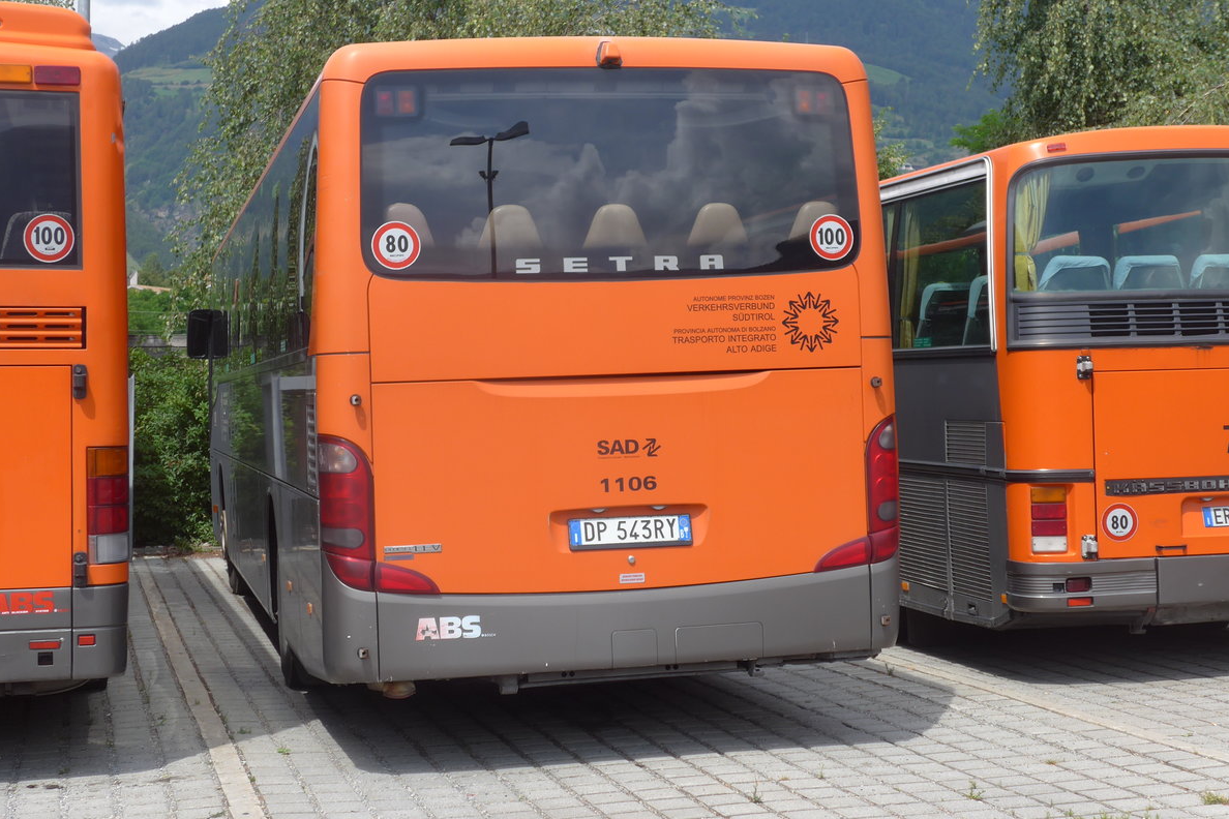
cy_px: 366
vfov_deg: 21.9
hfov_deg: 32.4
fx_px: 2116
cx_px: 618
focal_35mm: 62
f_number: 3.5
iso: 80
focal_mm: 12
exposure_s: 1/640
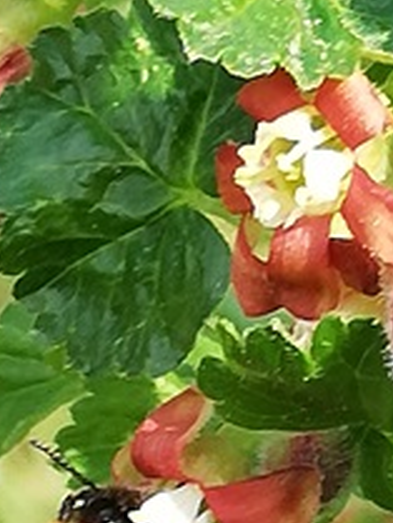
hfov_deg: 4.8
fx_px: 4718
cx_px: 85
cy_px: 606
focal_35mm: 312
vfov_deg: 6.3
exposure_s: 1/151
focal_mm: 3.81
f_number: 2.2
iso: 50
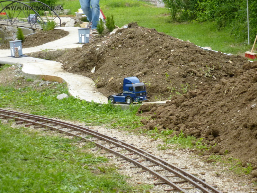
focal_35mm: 155
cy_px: 96
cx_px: 128
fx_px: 1151
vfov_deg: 9.6
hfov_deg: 12.7
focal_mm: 27.7
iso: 800
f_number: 5.3
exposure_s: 1/200
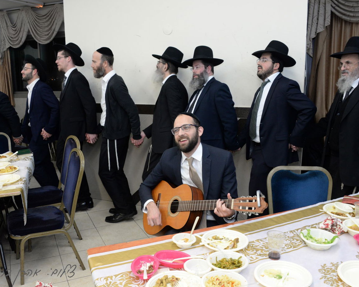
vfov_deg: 45.8
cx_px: 165
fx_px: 340
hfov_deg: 55.6
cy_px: 143
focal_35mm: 32
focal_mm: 28
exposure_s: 1/80
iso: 2000
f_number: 7.1
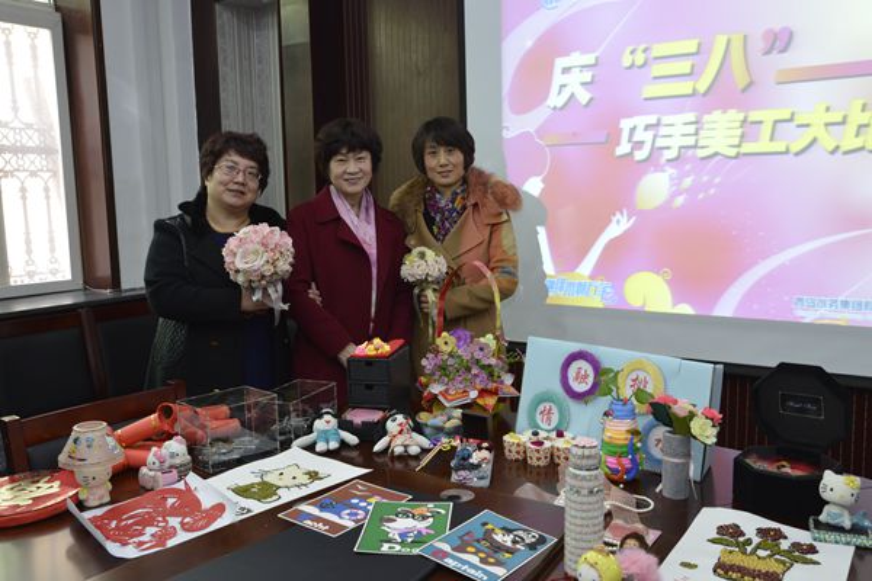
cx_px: 436
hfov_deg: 55.8
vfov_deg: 38.9
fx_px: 823
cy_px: 290
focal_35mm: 34
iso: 2000
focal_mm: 34
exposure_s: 1/60
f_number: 7.1
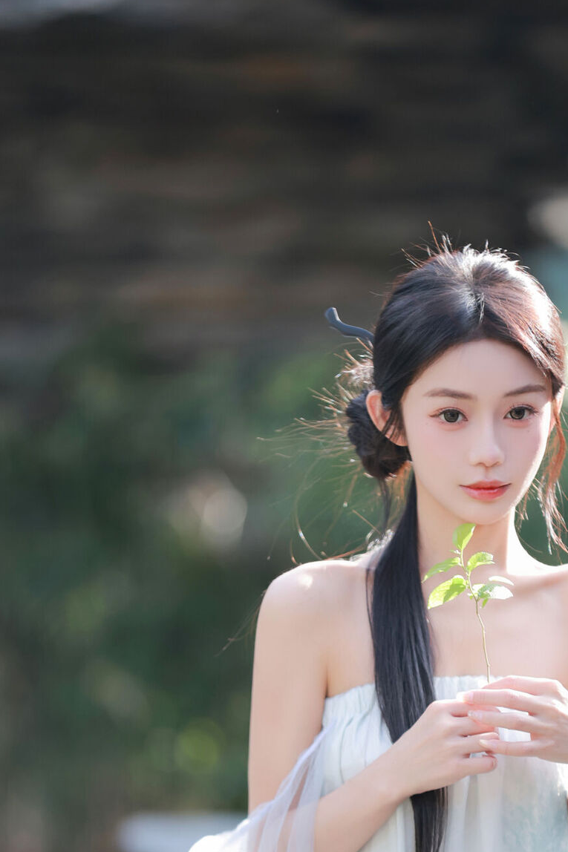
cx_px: 353
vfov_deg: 7.5
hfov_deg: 5.0
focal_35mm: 273
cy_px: 582
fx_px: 6462
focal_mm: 200
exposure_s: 1/800
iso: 500
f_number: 2.8
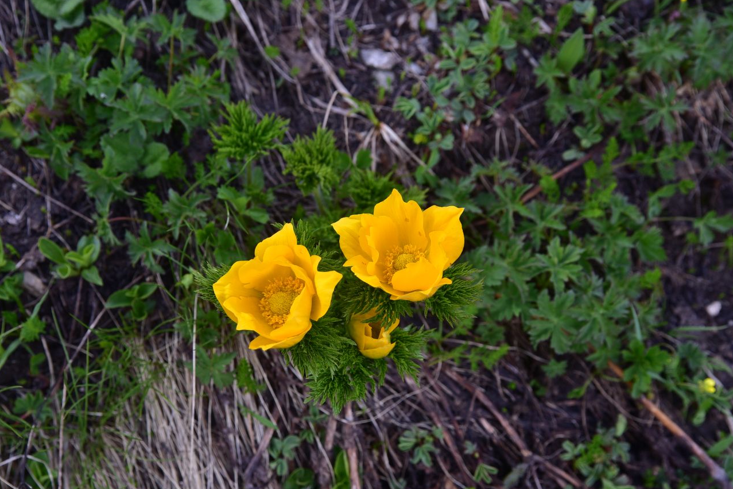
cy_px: 247
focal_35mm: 57
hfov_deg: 35.0
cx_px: 361
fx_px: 1161
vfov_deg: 23.8
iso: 320
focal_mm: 56
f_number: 8
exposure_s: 1/160
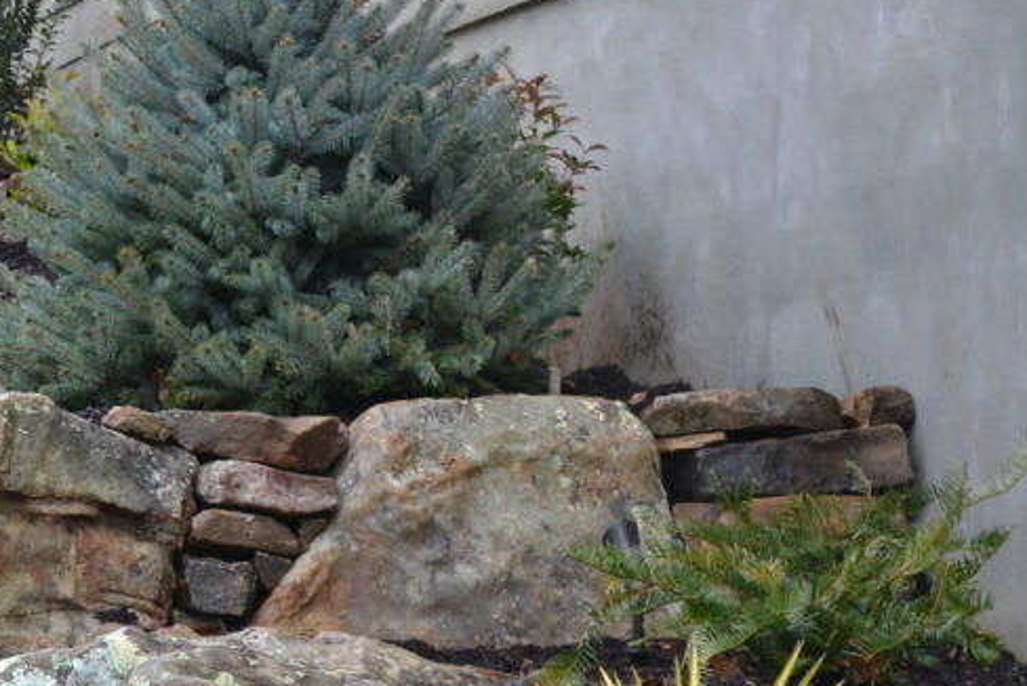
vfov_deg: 7.9
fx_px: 4939
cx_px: 36
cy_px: 369
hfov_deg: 11.8
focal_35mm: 173
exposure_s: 1/60
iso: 400
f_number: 5.6
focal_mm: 55
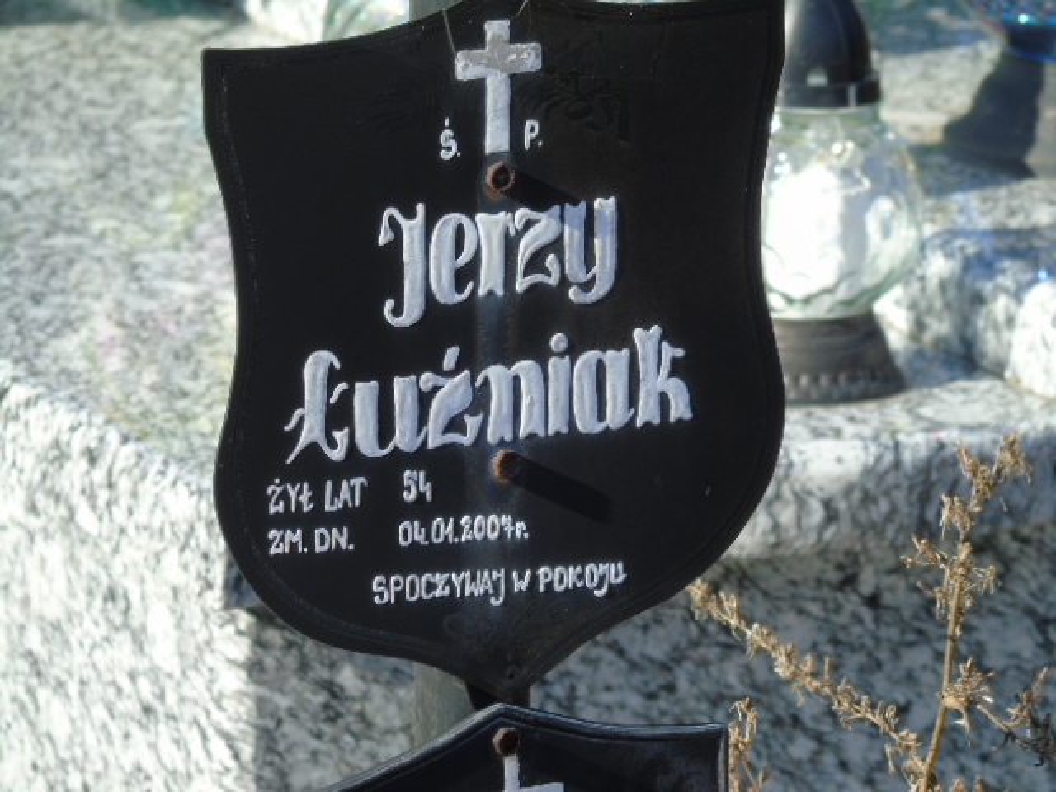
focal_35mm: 317
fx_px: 9670
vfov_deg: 4.7
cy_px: 396
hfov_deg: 6.3
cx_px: 528
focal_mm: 57
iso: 80
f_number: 5.1
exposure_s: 1/200
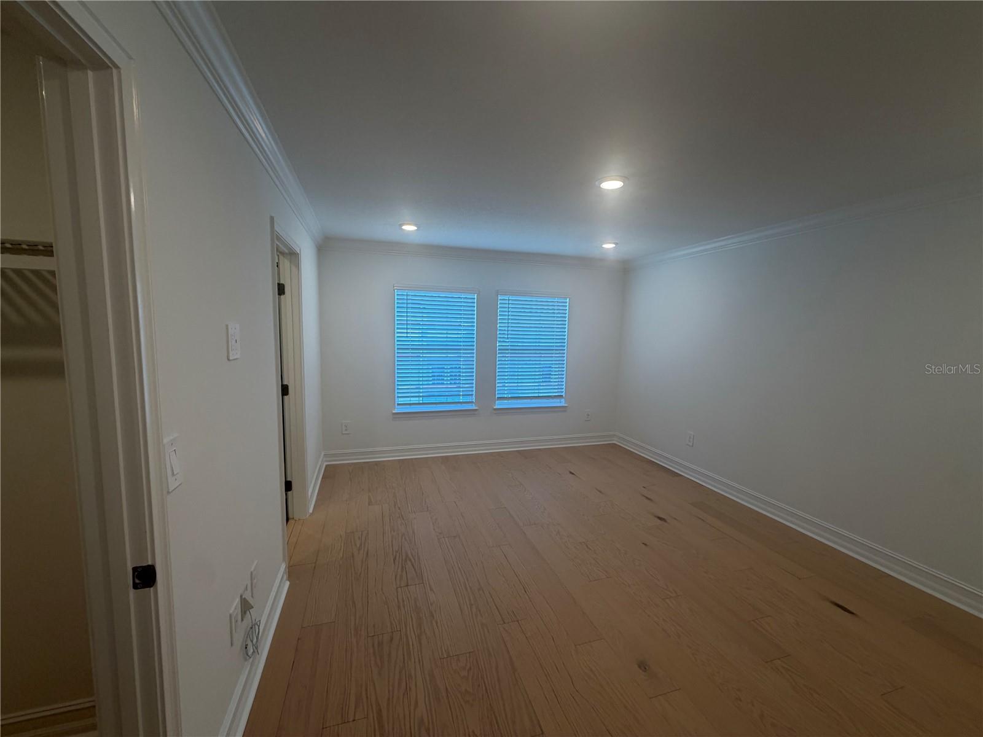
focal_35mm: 14
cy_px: 368
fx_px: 398
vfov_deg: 85.7
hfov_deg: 102.1
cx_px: 492
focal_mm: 2.22
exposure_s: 1/120
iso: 125
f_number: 2.2
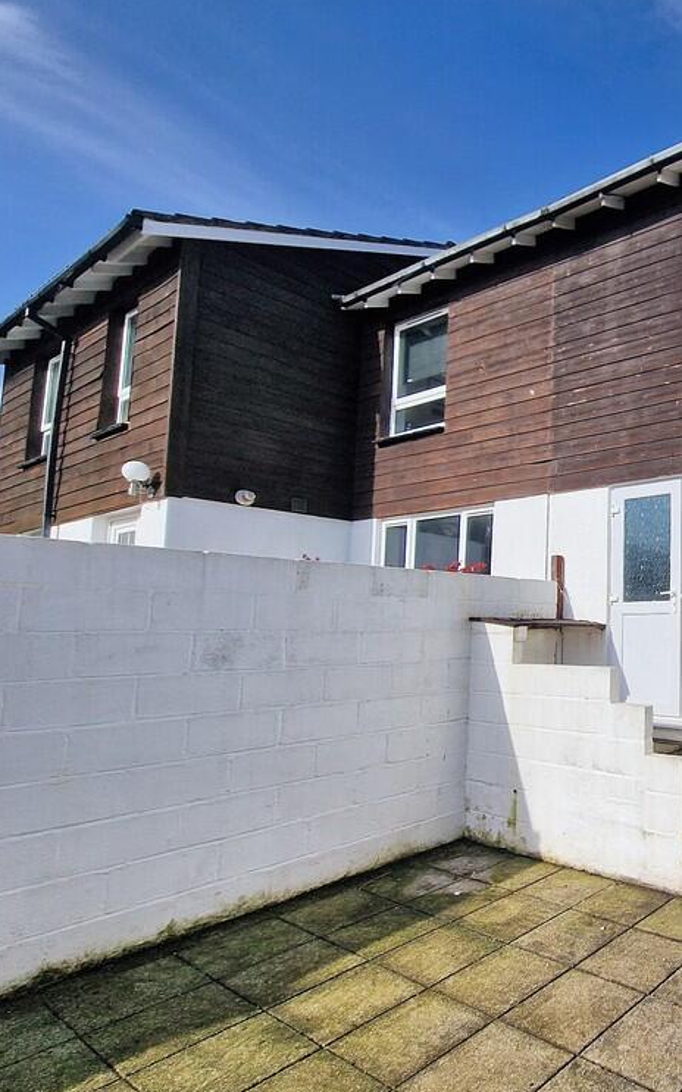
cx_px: 744
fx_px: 565
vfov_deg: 88.0
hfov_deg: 46.5
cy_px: 558
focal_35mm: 19
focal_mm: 2.2
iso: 50
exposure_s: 1/3480
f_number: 2.2
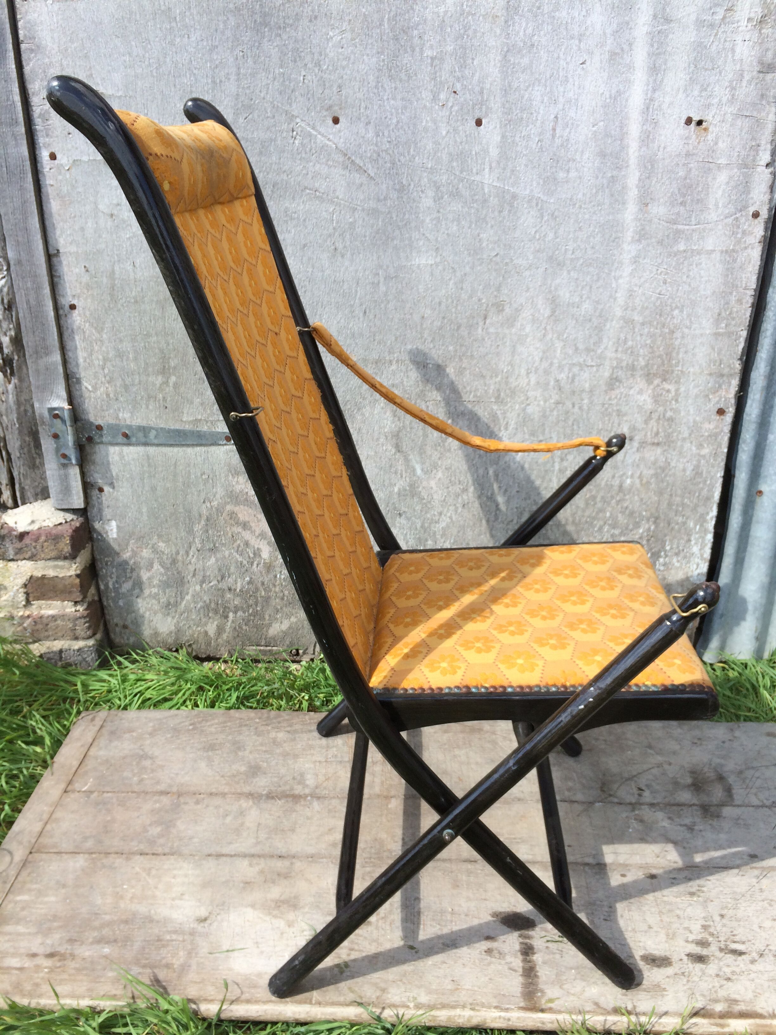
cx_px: 388
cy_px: 518
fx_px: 867
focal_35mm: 29
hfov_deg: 48.2
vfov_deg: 61.7
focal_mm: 4.15
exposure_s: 1/977
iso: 32
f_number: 2.2
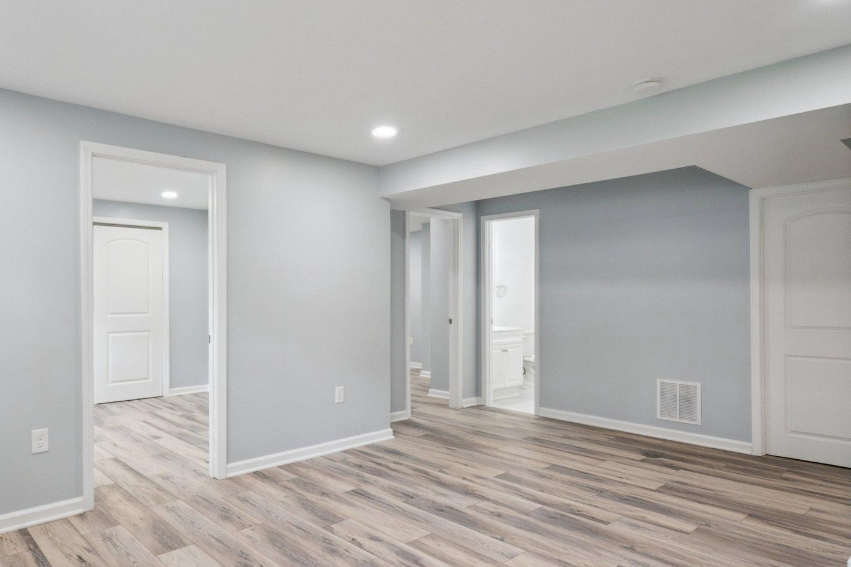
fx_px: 520
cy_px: 313
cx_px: 365
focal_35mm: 22
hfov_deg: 78.1
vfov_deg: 57.1
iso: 400
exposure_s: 1/50
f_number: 5.6
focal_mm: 10
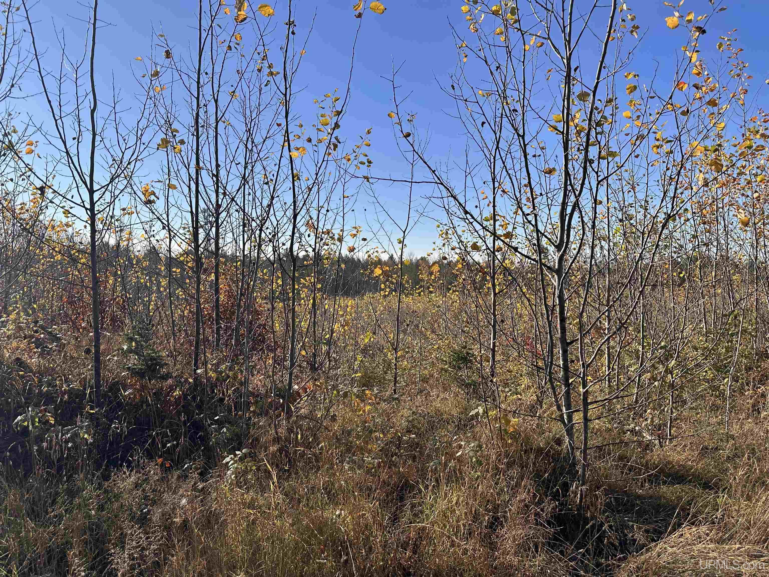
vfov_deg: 56.8
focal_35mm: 24
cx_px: 384
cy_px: 288
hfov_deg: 71.6
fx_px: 533
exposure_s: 1/4545
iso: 80
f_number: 1.78
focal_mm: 6.86
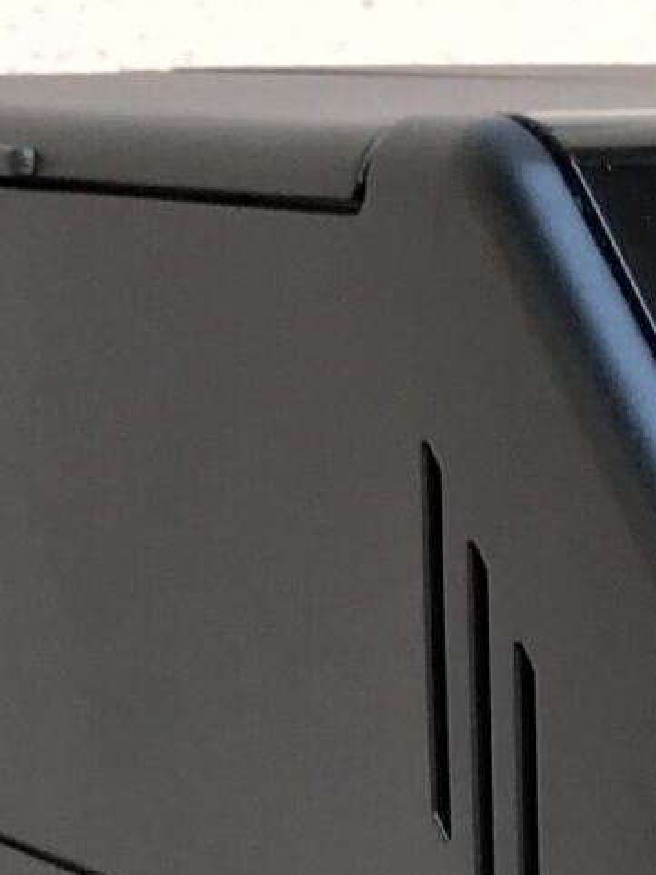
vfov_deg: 11.8
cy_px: 1757
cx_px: 699
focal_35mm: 149
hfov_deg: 9.9
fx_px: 3763
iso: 25
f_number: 1.8
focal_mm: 3.99
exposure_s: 1/100
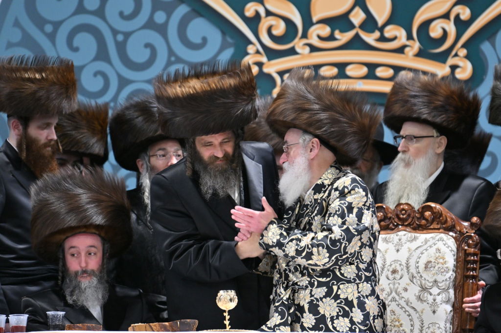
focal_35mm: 300
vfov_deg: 4.6
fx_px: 4173
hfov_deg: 6.9
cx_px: 250
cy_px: 166
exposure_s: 1/200
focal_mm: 200
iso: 500
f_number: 2.8
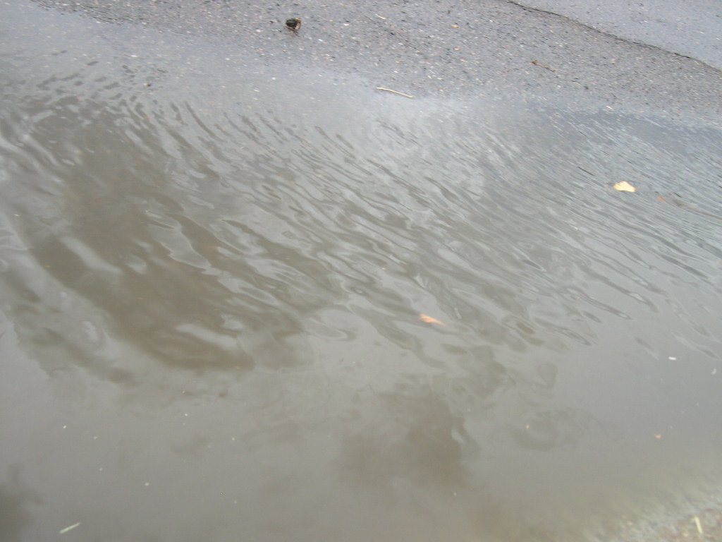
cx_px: 361
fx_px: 793
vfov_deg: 37.7
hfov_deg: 49.0
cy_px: 271
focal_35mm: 38
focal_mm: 8
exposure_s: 1/67.2
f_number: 2.8
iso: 100
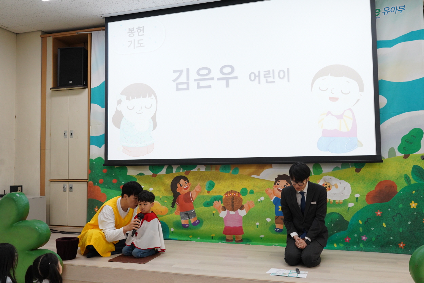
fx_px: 389
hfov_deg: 57.2
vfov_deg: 40.0
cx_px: 212
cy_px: 142
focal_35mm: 33
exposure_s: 1/200
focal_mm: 33
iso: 2500
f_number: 5.6
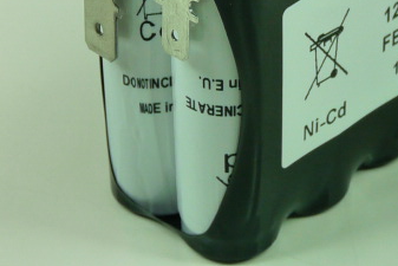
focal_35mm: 154
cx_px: 302
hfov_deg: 13.3
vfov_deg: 8.9
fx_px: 1703
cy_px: 4
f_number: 3
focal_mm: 7.8
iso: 160
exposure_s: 1/60
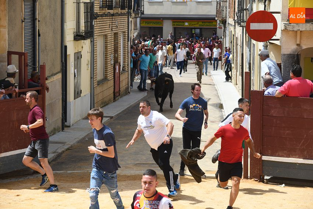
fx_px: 1174
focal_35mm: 135
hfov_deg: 15.2
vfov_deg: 10.2
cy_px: 104
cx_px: 156
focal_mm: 135
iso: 250
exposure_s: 1/400
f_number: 8
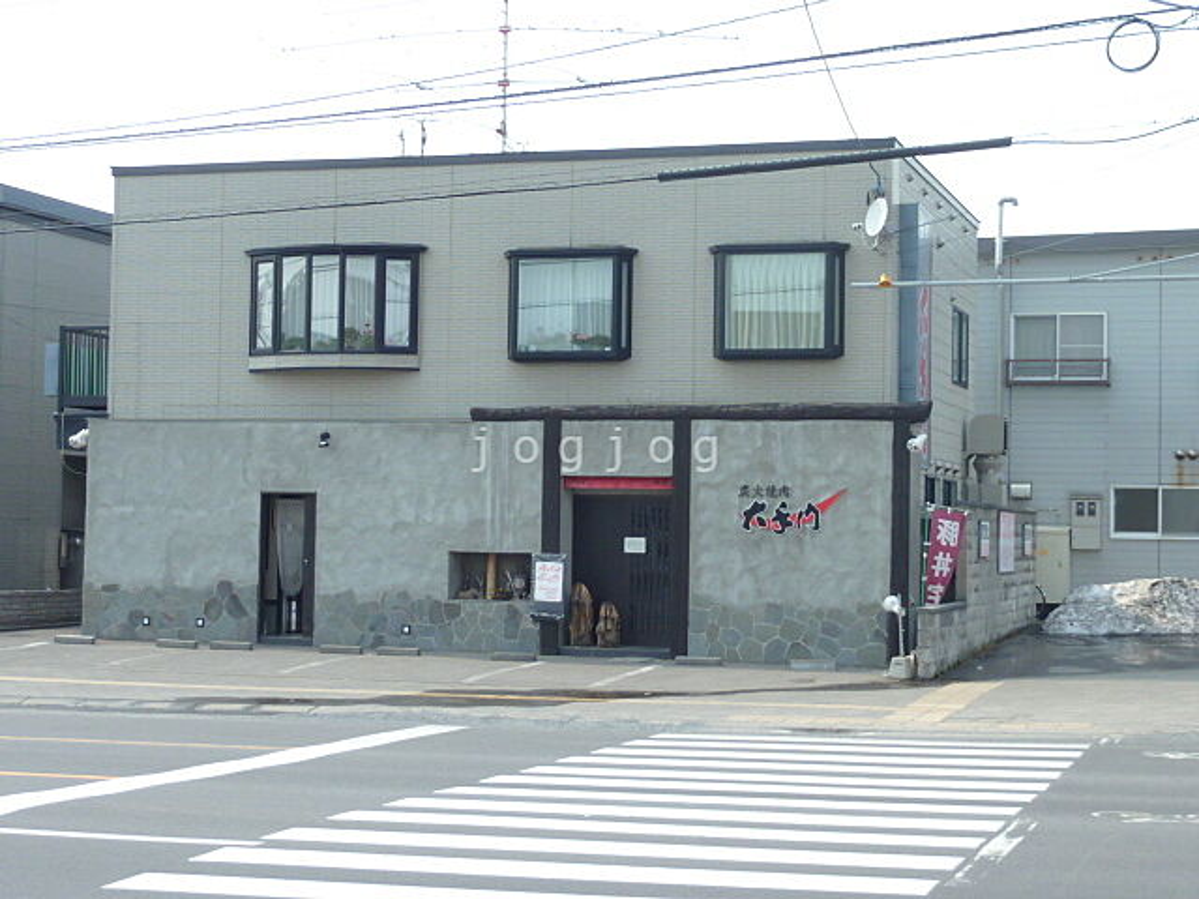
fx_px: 2182
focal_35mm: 63
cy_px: 450
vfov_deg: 23.3
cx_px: 600
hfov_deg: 30.7
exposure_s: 1/320
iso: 80
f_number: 3.5
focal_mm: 5.7
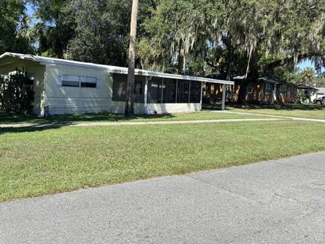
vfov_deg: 48.1
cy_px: 104
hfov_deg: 61.5
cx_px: 145
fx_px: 272
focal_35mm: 29
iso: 80
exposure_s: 1/3021
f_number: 1.78
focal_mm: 6.76
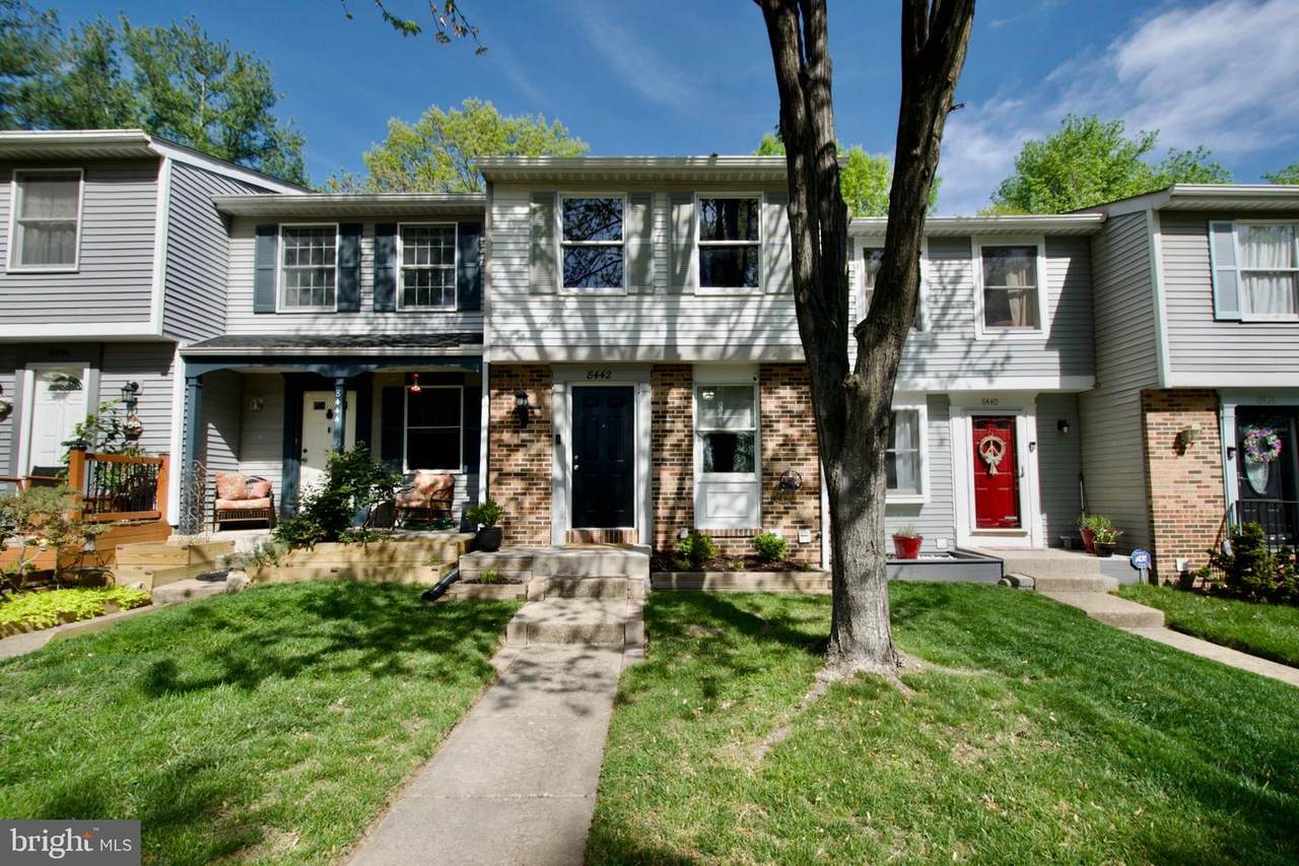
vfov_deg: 77.3
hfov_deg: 100.4
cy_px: 433
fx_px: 541
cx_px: 650
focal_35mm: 15
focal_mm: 10
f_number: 7.1
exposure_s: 1/500
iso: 100
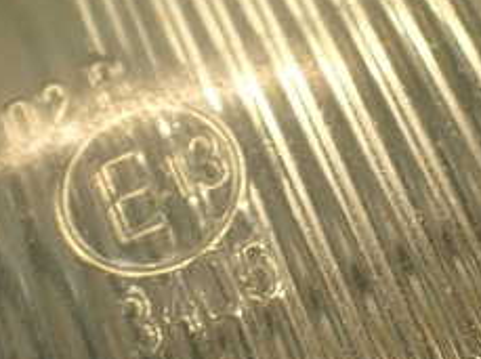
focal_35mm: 84
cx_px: 349
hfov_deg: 23.1
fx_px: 1165
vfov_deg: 17.5
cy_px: 225
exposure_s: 1/50
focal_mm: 5.79
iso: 200
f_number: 2.4
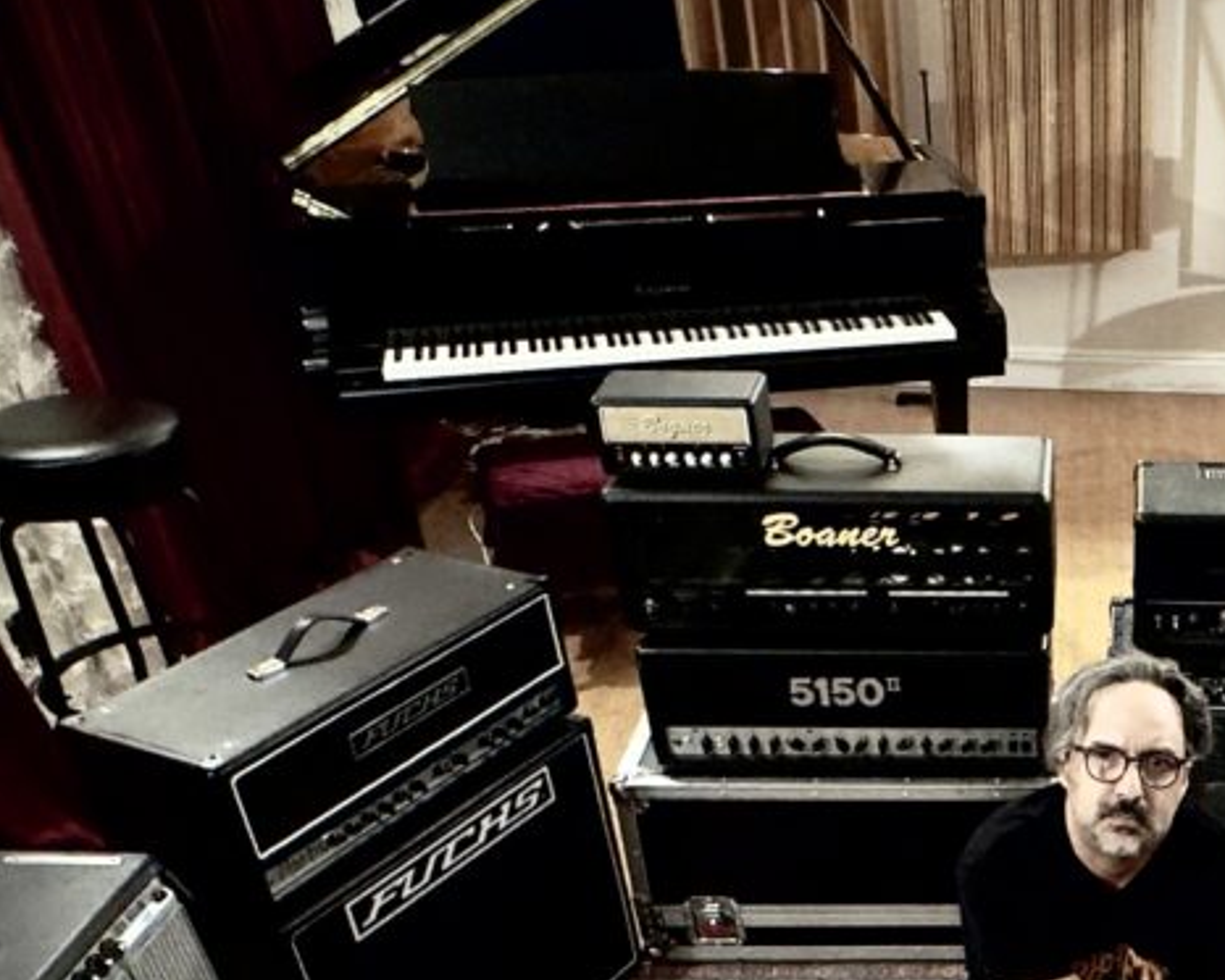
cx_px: 1007
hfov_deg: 54.1
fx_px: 1088
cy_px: 985
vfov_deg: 41.9
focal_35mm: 30
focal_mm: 2.22
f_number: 2.2
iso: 1600
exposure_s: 1/30
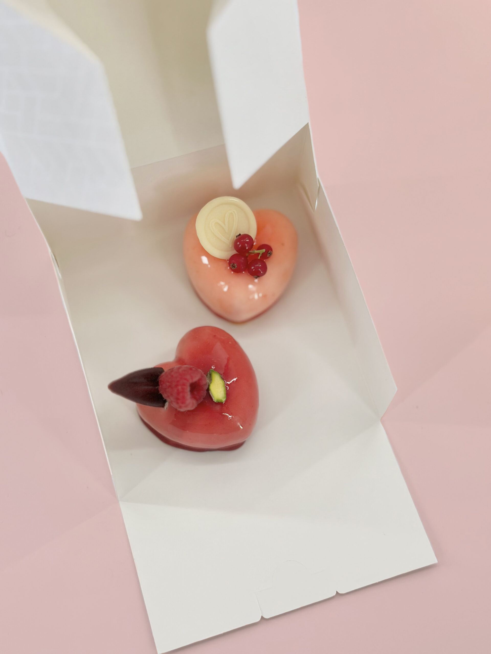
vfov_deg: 39.7
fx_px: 908
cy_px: 327
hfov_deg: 30.3
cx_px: 246
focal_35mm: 48
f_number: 1.78
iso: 80
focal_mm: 6.86
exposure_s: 1/864
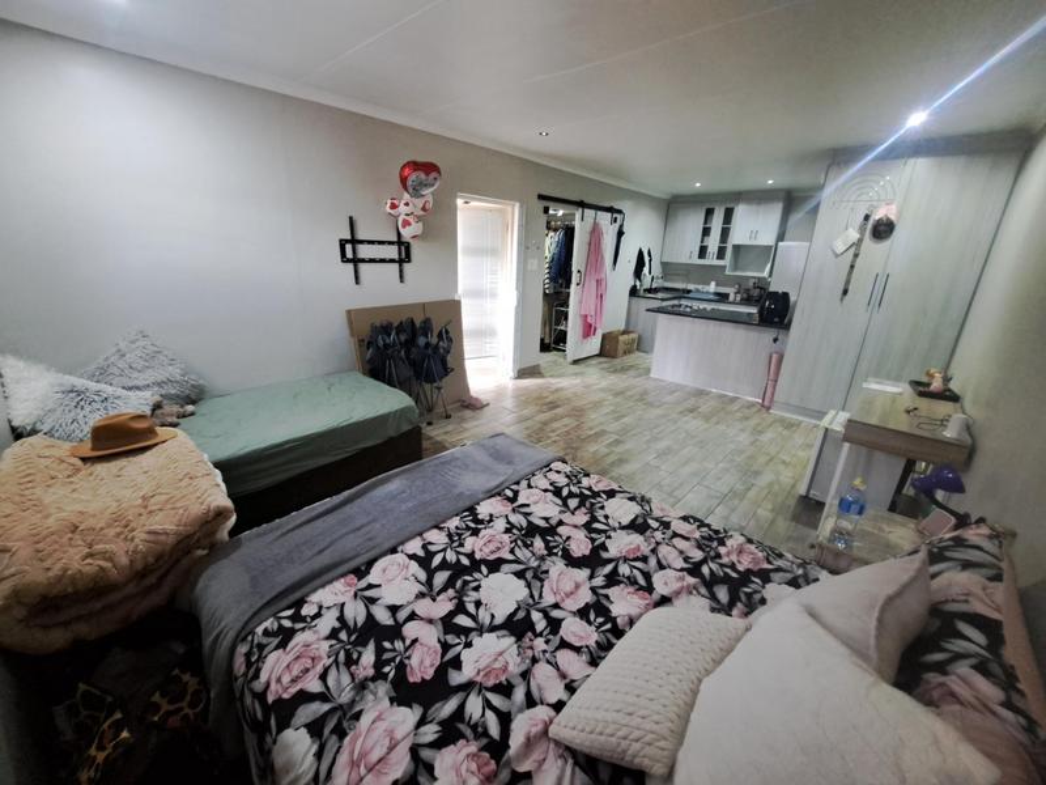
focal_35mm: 13
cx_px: 523
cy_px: 392
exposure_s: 1/20
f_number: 2.2
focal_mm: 1.74
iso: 640
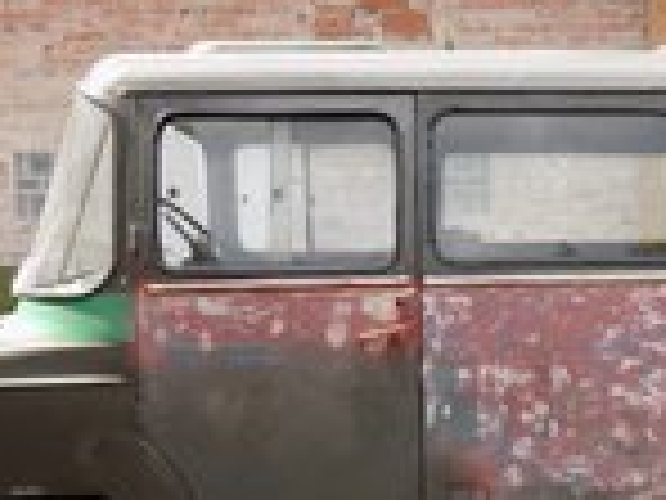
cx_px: 531
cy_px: 324
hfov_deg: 30.5
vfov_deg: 23.6
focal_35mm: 62
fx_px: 1193
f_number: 3.1
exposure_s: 1/320
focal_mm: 4
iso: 80
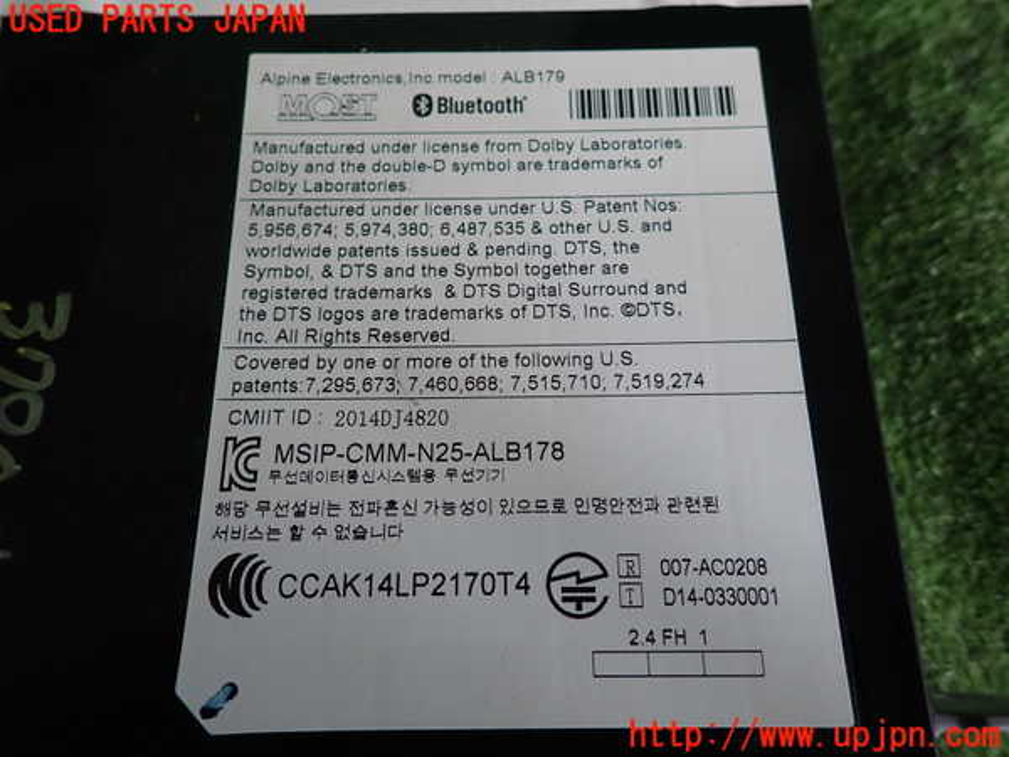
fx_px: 729
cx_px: 504
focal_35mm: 25
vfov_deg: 54.9
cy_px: 378
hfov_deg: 69.4
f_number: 2
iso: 125
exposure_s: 1/125
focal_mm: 4.5
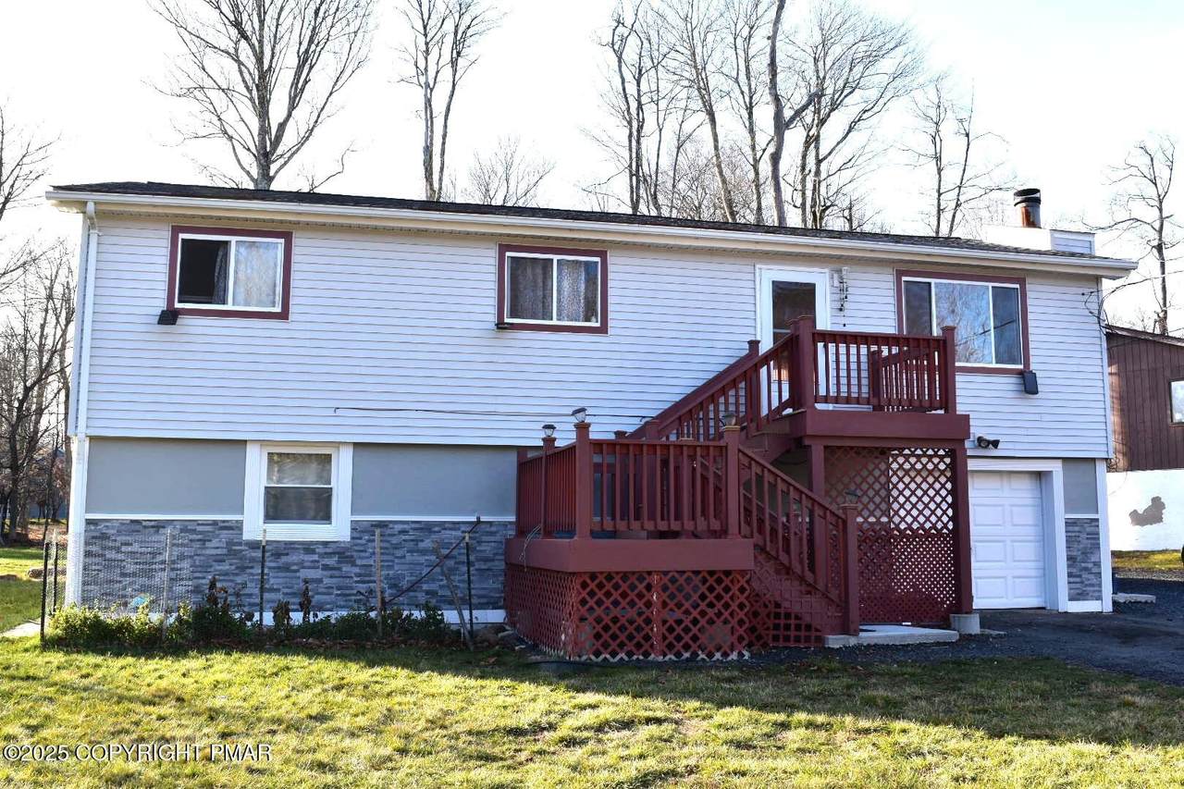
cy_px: 394
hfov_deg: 57.2
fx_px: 1085
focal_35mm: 33
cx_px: 592
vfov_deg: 40.0
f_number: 10
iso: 400
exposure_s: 1/160
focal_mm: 22
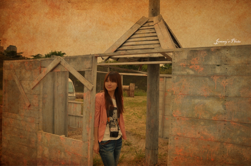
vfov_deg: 47.7
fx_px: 188
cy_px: 83
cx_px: 126
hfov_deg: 67.5
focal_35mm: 27
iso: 100
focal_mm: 18
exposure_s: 1/1600
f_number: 2.8
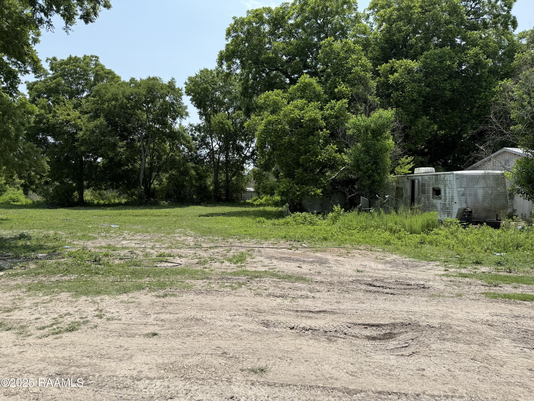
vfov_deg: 56.8
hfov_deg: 71.6
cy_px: 200
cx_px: 267
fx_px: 370
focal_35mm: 24
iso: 80
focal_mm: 6.76
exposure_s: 1/3759
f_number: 1.78
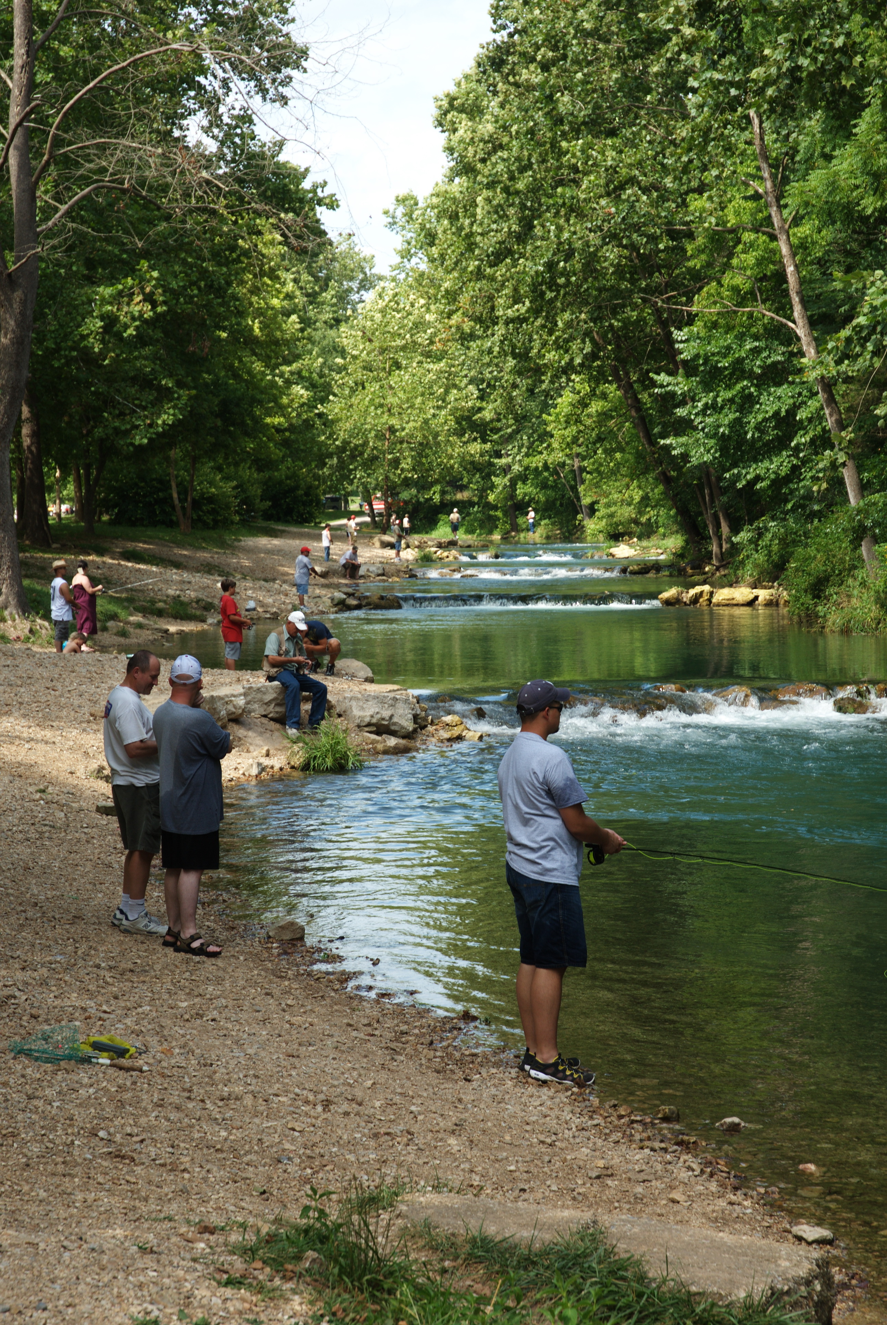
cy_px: 662
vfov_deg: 24.6
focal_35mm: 82
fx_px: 3040
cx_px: 444
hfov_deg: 16.6
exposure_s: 1/125
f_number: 6.3
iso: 100
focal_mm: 55
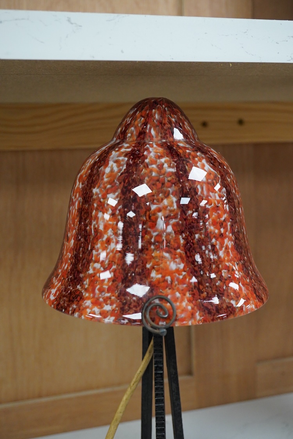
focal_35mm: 45
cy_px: 220
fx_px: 549
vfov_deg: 43.6
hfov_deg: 29.9
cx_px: 146
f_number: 8
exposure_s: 1/250
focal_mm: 30
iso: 3200
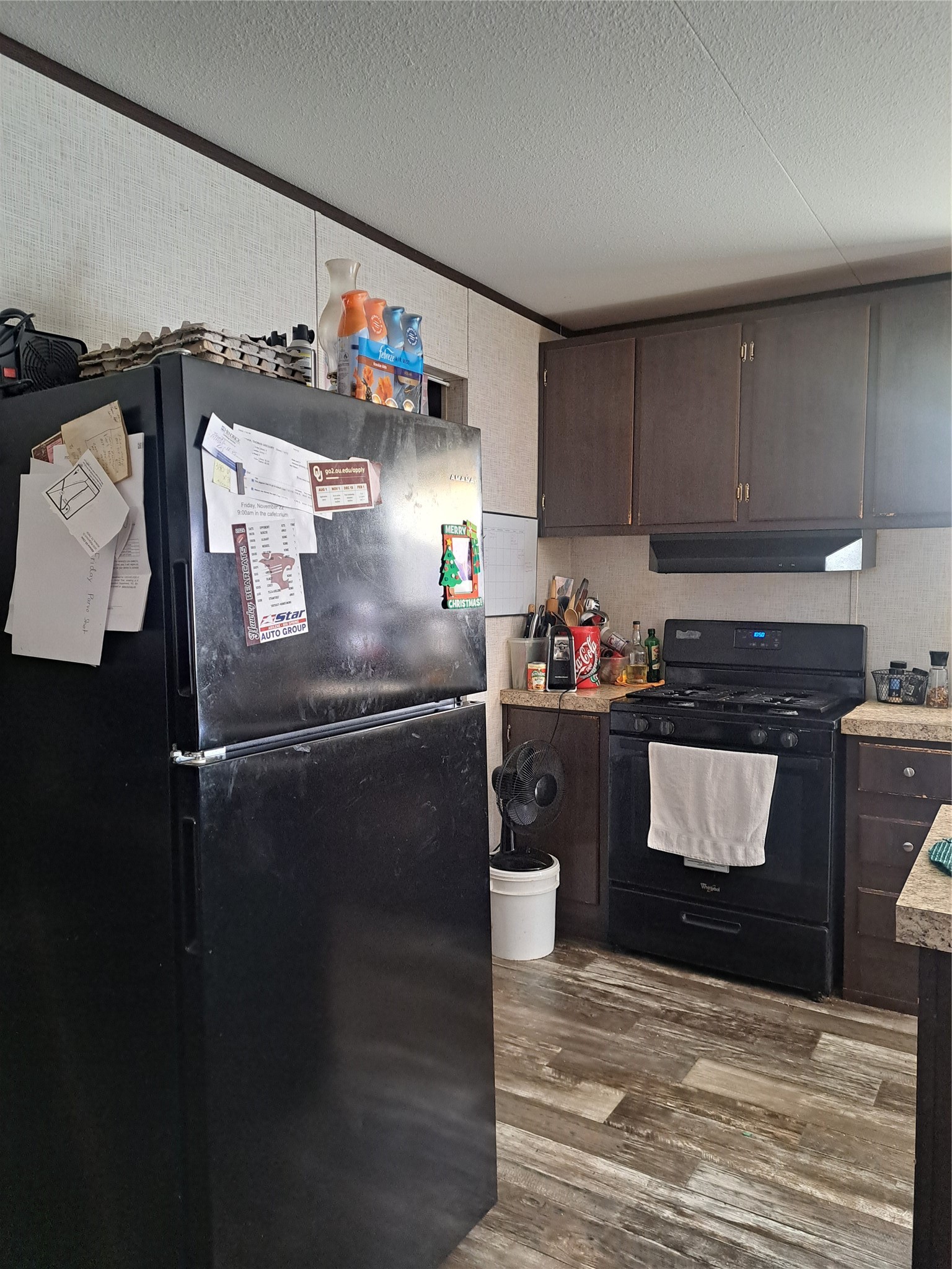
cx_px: 476
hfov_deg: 56.8
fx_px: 880
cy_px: 634
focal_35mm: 24
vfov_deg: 71.6
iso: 250
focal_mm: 5.23
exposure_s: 1/60
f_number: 1.8
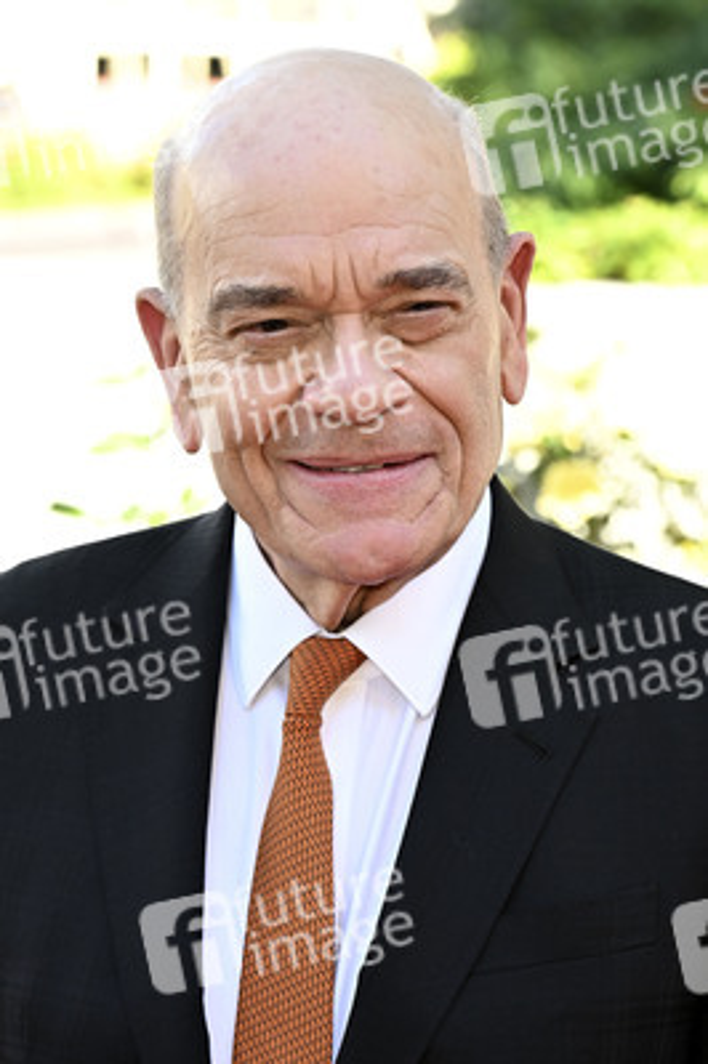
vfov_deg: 15.1
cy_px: 532
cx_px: 354
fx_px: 4019
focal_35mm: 136
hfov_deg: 10.1
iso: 640
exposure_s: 1/320
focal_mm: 91
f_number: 5.6
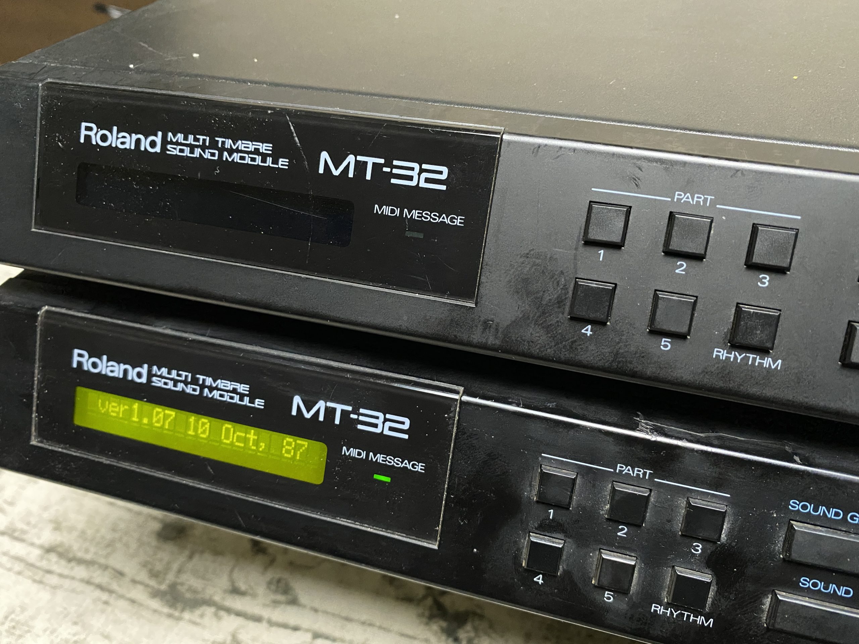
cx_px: 430
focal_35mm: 26
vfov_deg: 53.1
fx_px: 645
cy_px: 322
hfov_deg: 67.3
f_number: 1.8
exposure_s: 1/30
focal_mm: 4.25
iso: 1000
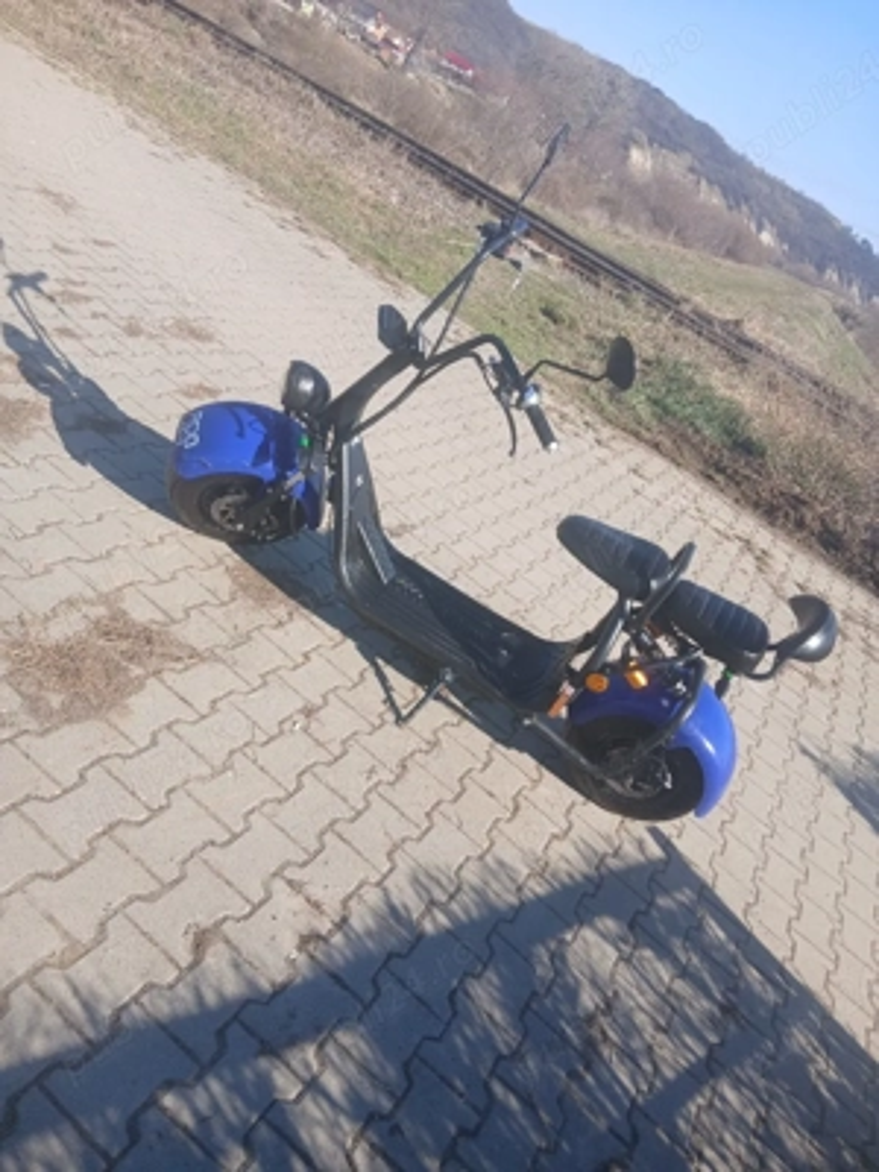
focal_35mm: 26
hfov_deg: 53.1
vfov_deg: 67.3
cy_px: 586
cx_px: 440
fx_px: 880
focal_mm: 3.98
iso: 20
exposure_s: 1/286
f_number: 1.8
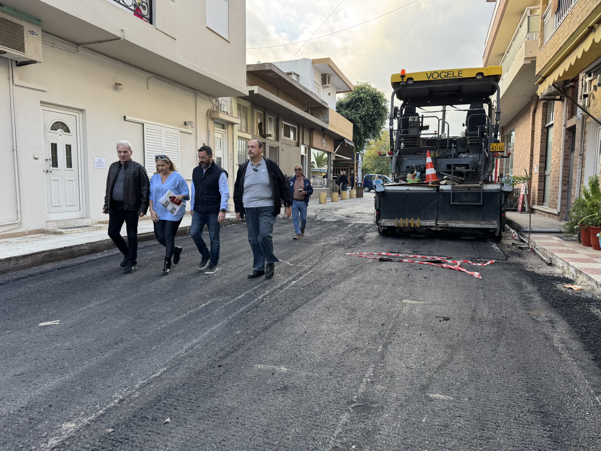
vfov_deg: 56.8
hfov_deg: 71.6
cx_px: 300
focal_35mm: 24
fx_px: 417
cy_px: 226
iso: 80
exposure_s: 1/323
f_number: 1.78
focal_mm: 6.76
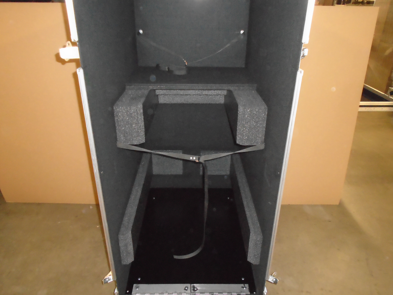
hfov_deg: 67.3
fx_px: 295
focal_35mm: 26
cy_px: 148
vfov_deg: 53.1
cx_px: 196
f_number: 3.2
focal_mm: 4.6
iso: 800
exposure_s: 1/30
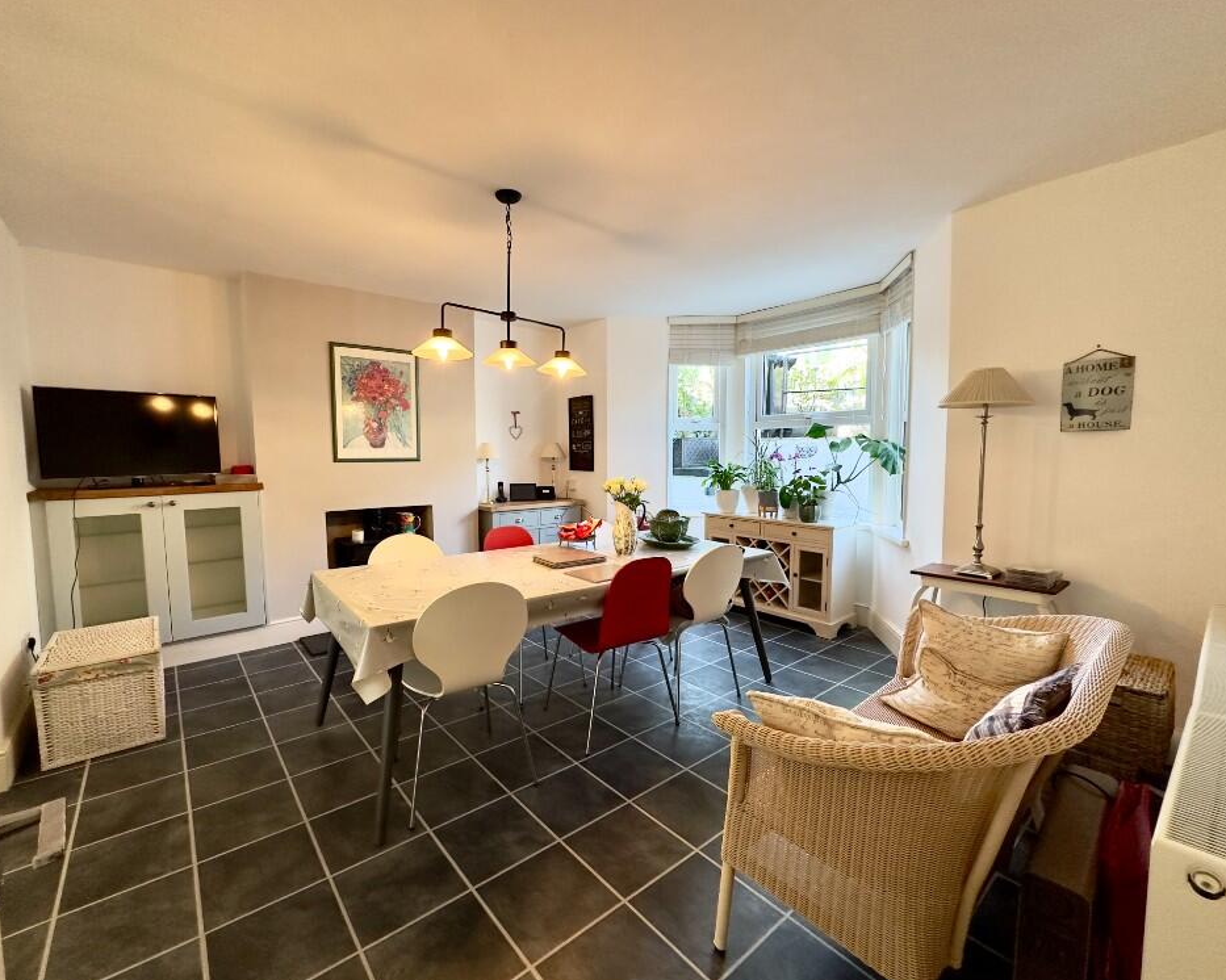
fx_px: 544
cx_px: 573
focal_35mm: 15
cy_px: 495
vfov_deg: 84.0
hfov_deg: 96.7
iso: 250
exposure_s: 1/100
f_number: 2.2
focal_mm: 2.22
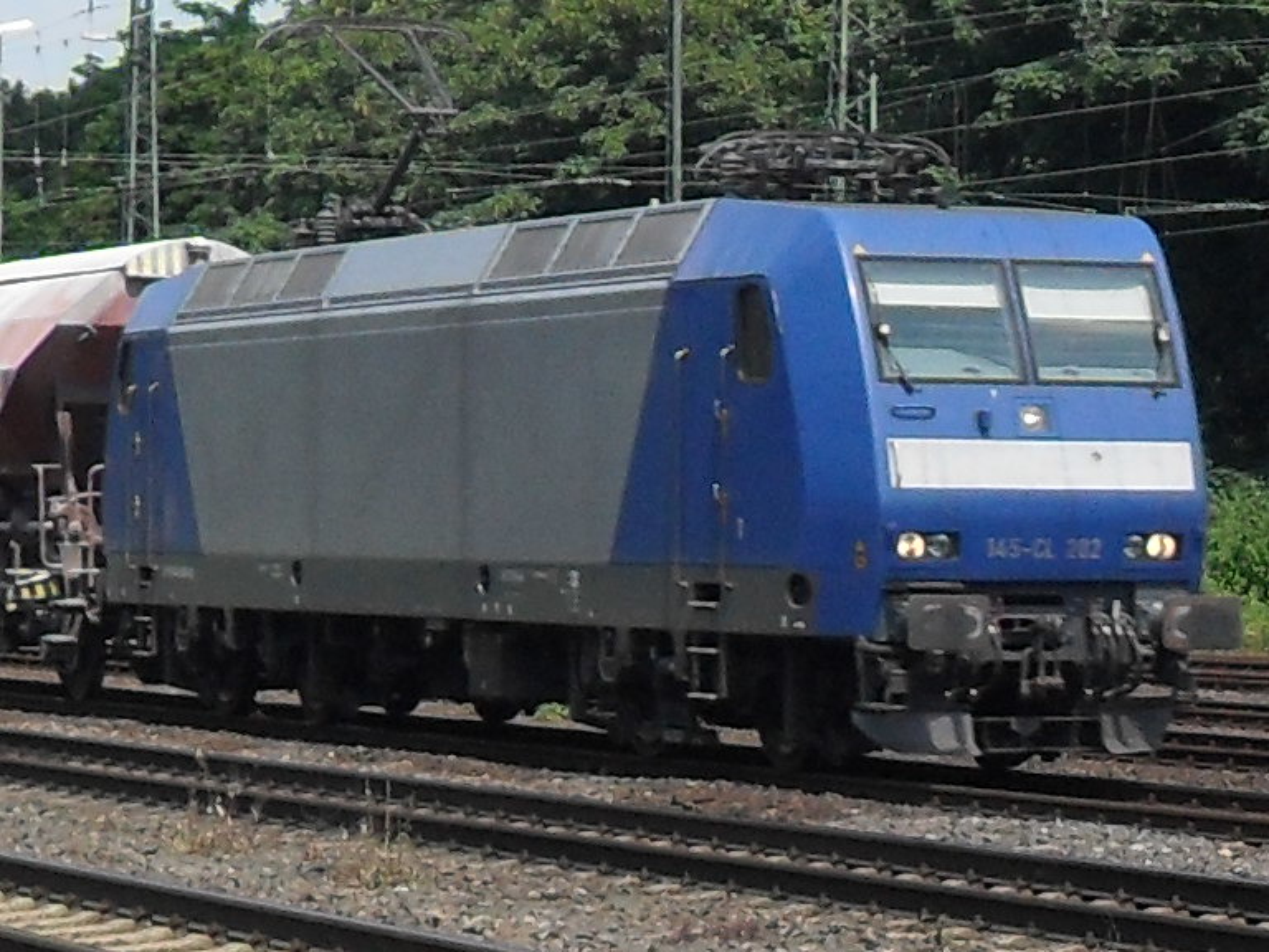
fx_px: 1283
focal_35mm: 35
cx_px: 634
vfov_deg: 40.7
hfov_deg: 52.6
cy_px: 476
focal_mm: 6.2
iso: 100
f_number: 8.9
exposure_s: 1/90
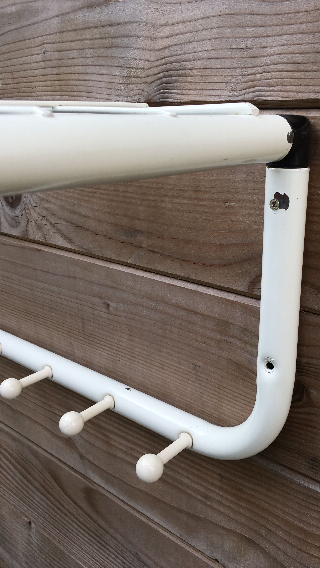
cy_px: 285
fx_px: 483
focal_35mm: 32
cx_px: 211
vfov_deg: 61.0
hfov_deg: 36.3
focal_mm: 4.15
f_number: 2.2
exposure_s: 1/295
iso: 25
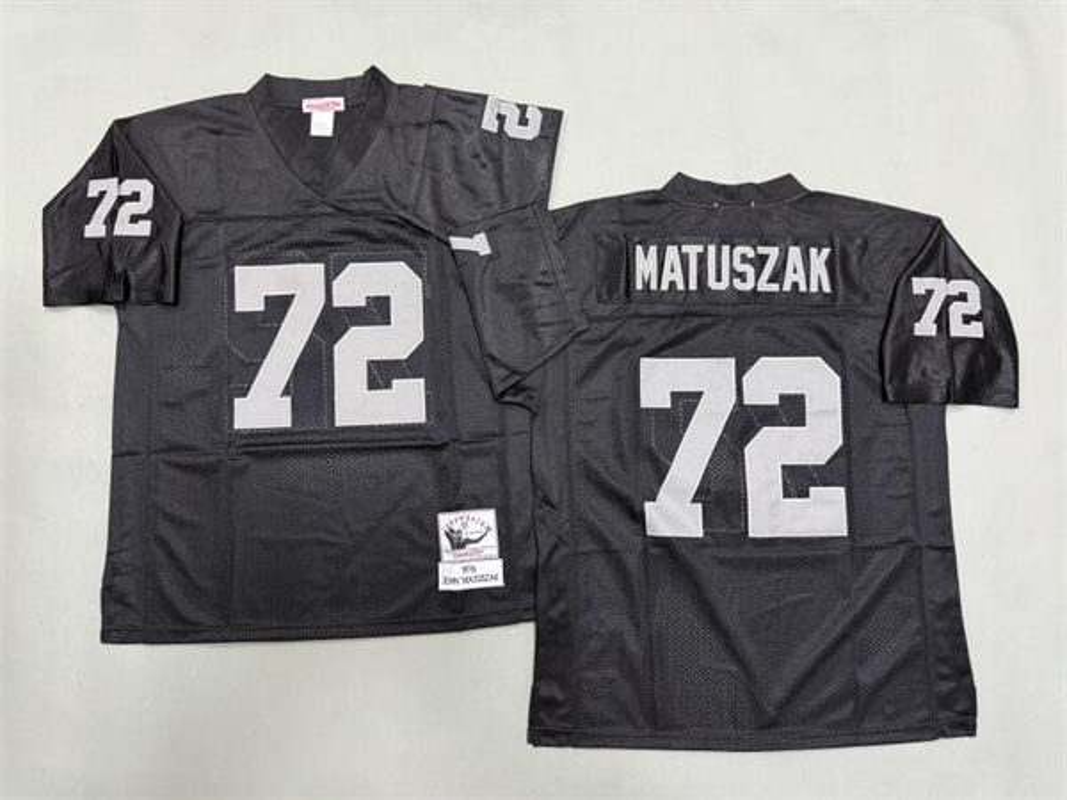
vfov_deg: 56.8
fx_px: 740
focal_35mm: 24
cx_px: 534
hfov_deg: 71.6
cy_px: 400
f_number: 1.78
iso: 320
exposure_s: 1/50
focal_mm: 6.76
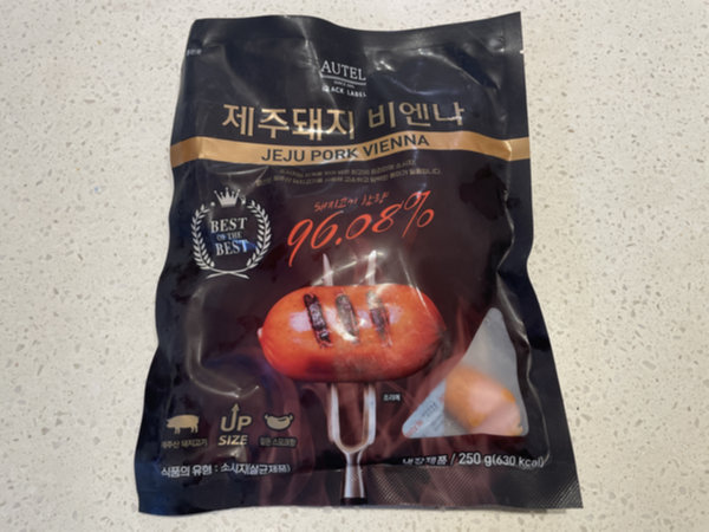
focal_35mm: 26
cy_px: 266
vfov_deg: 53.1
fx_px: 533
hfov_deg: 67.3
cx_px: 354
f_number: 1.6
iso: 125
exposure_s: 1/120
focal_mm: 4.2
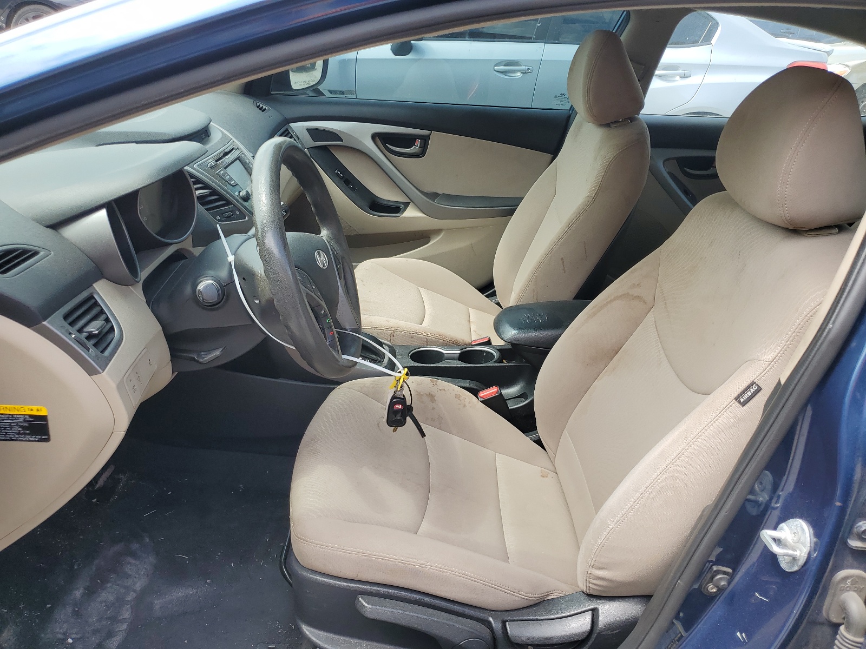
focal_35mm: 26
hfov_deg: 67.3
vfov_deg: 53.1
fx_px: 650
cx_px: 433
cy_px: 324
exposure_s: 1/588
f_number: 1.5
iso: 50
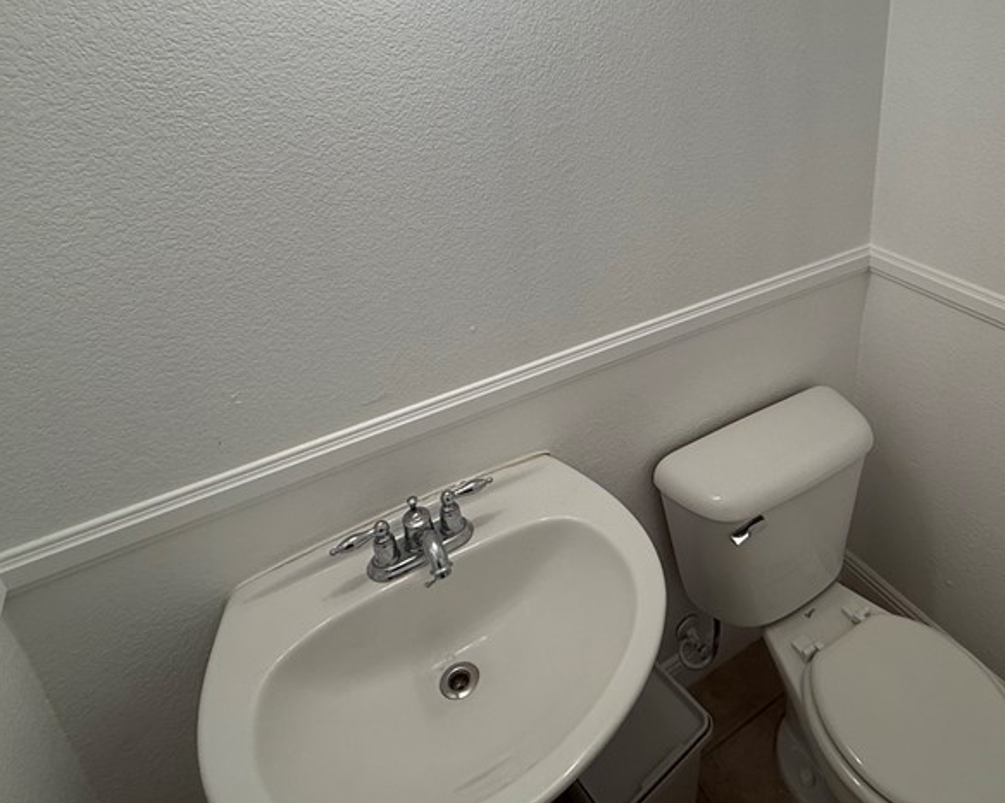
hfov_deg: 68.8
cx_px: 646
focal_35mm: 24
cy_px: 207
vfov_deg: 56.1
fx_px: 714
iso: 50
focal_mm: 2.22
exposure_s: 1/151
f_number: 2.2
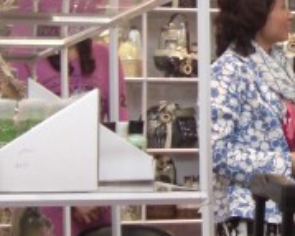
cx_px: 366
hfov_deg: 12.9
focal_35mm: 145
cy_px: 40
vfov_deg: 10.6
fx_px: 1265
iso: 200
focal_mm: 7.9
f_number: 2.8
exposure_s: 1/50
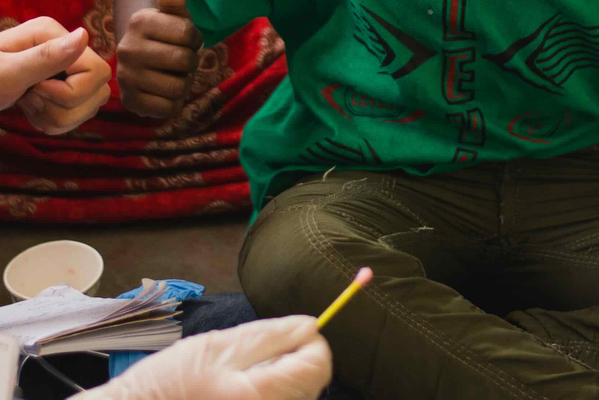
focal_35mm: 182
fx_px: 3029
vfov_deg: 7.4
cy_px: -192
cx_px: 370
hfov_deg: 11.3
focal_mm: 50
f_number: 1.8
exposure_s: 1/1600
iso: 400
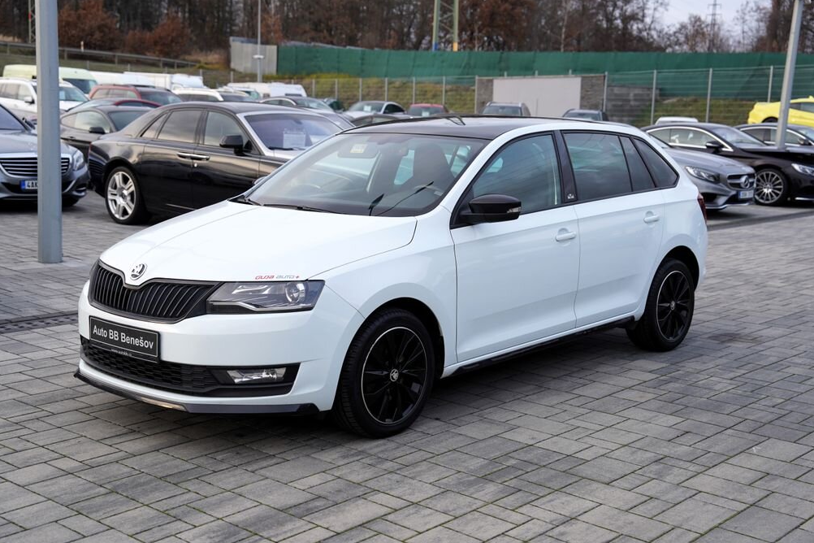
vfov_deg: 29.2
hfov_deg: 42.7
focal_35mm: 46
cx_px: 401
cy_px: 274
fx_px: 1040
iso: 100
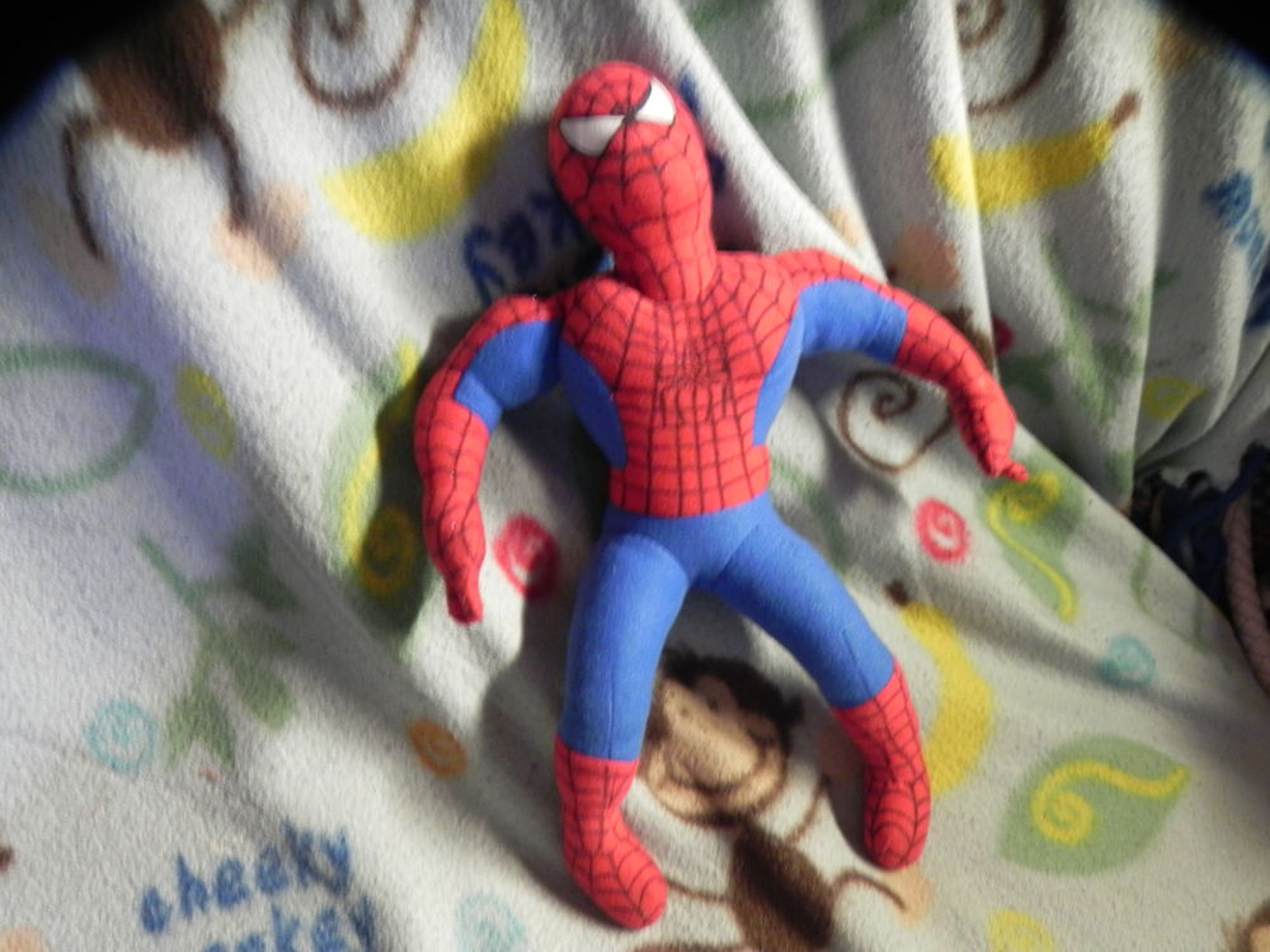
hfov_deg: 67.3
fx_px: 954
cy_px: 476
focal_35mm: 26
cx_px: 635
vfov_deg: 53.1
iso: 400
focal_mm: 4.6
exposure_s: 1/8.1
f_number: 2.8
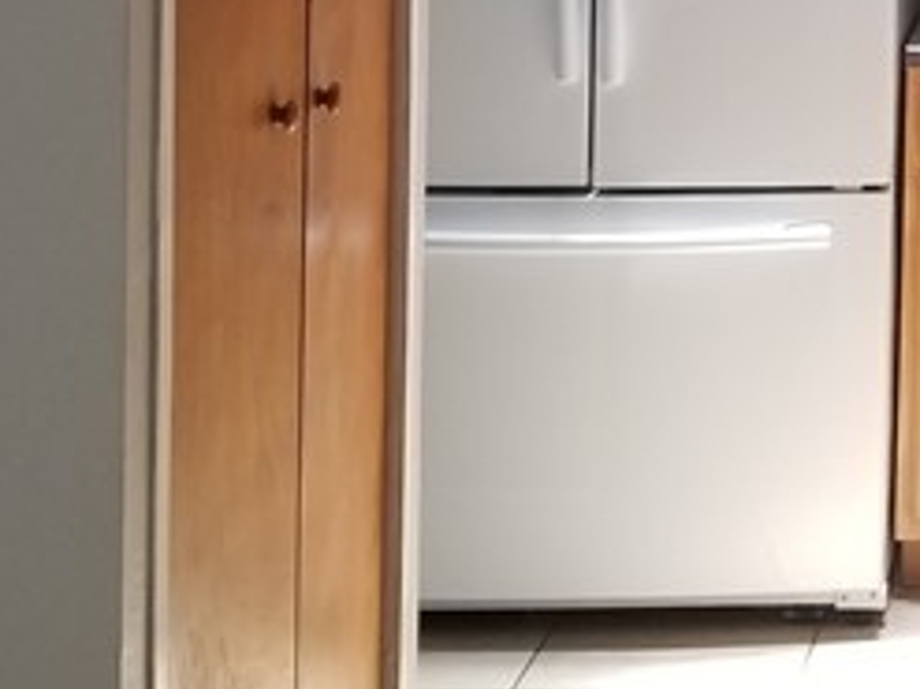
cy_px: -138
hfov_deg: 16.4
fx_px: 2869
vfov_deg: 13.3
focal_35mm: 108
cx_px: 1445
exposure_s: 1/60
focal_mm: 4.25
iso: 64
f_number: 1.7
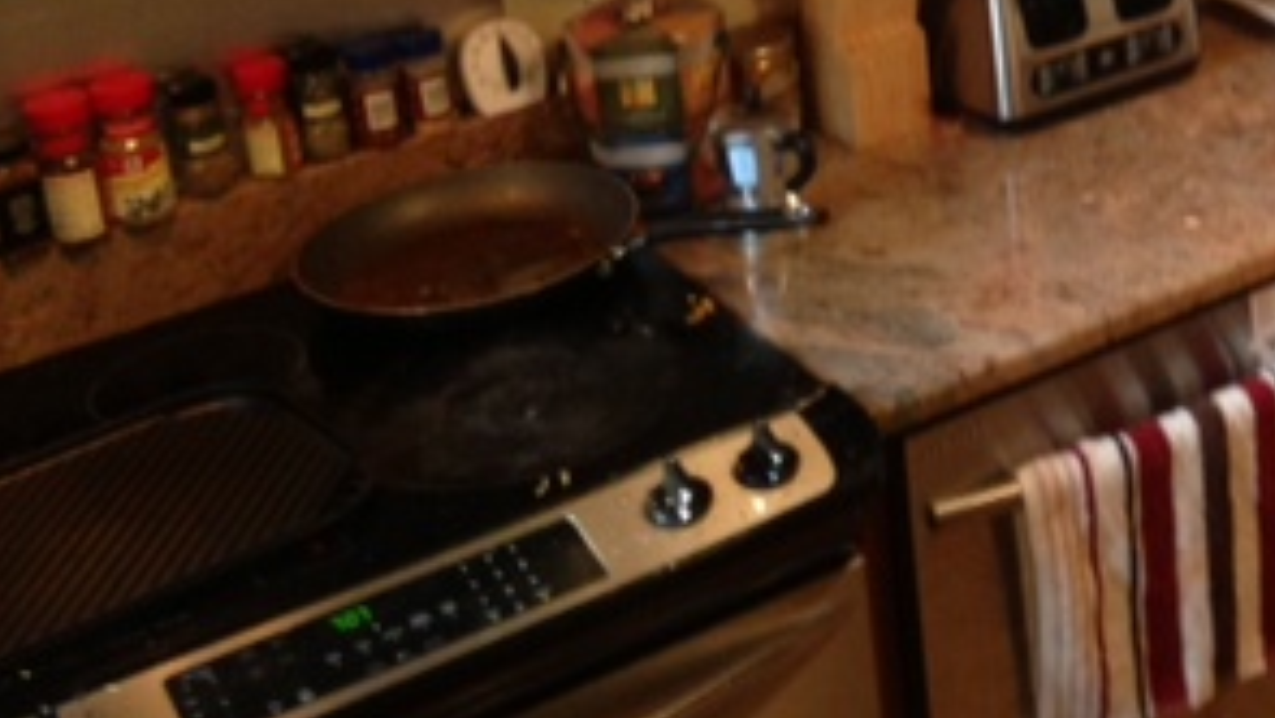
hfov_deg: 25.4
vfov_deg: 14.9
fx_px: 2637
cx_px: 1374
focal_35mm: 78
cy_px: -177
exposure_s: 1/20
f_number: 2.4
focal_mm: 4.13
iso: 160
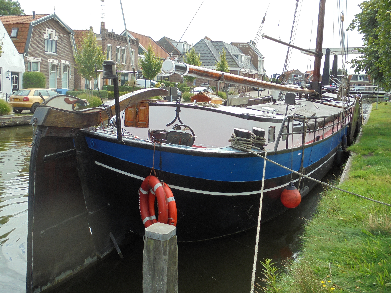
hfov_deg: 54.0
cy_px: 146
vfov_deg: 41.8
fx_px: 384
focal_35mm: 34
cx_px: 196
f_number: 4
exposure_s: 1/250
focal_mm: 6.1
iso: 100
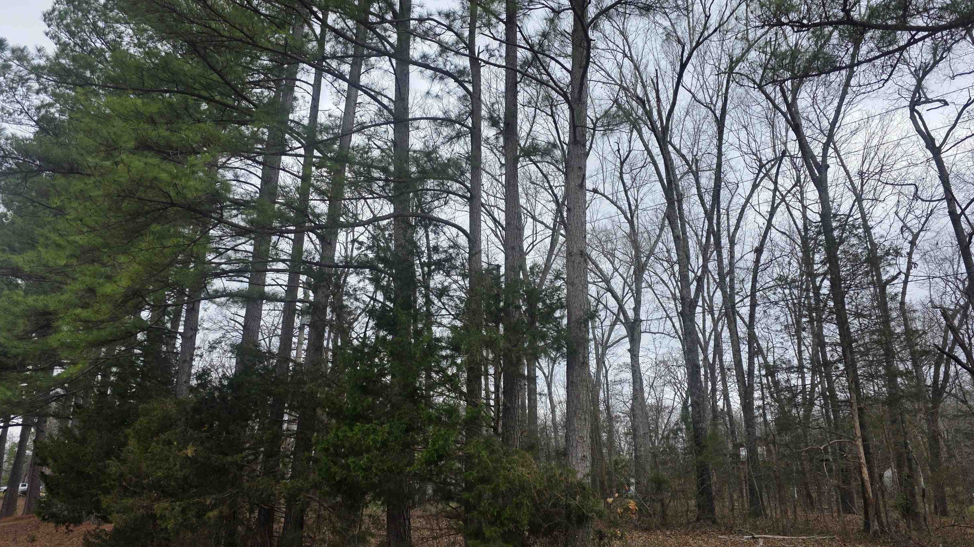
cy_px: 298
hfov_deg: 71.9
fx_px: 671
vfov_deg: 44.3
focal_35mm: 26
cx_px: 502
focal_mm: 6.3
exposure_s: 1/359
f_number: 1.7
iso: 32
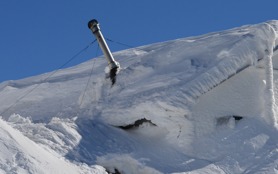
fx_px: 1273
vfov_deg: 7.8
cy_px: 133
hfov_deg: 12.4
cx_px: 251
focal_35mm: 168
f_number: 11
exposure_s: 1/500
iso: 100
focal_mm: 55
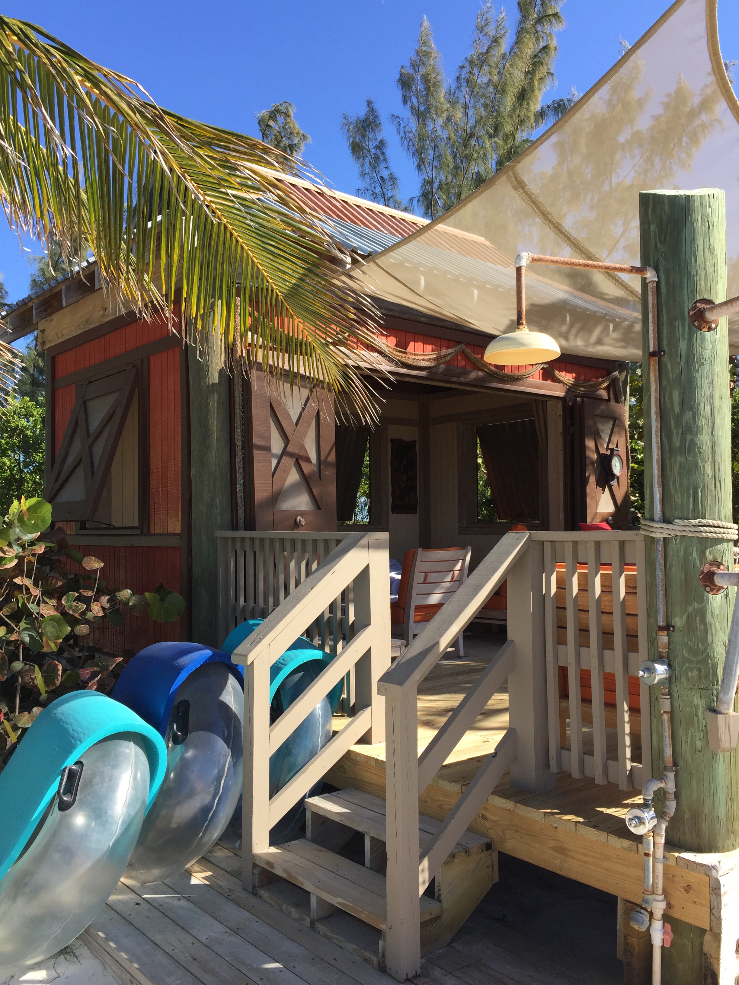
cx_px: 370
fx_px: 825
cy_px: 492
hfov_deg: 48.2
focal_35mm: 29
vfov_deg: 61.7
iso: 32
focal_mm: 4.15
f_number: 2.2
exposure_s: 1/1041
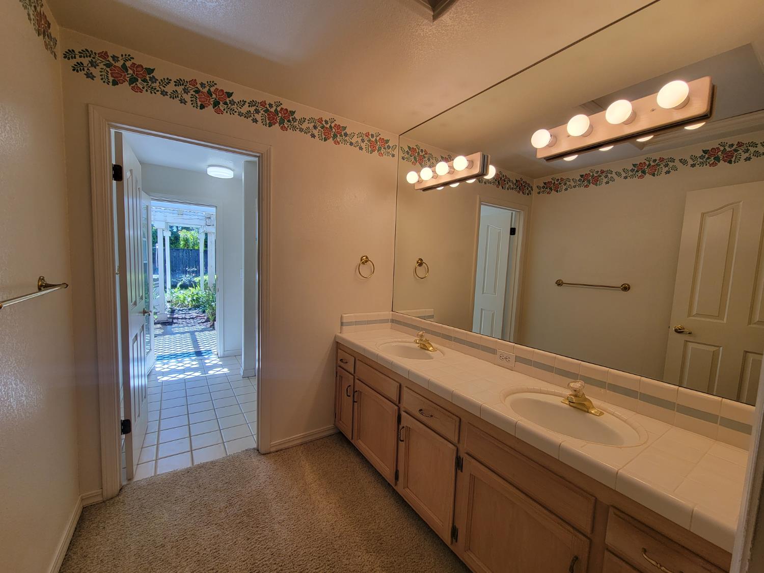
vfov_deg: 89.9
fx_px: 287
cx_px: 382
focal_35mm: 13
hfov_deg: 106.2
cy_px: 286
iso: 80
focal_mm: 2.2
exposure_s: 1/120
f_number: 2.2
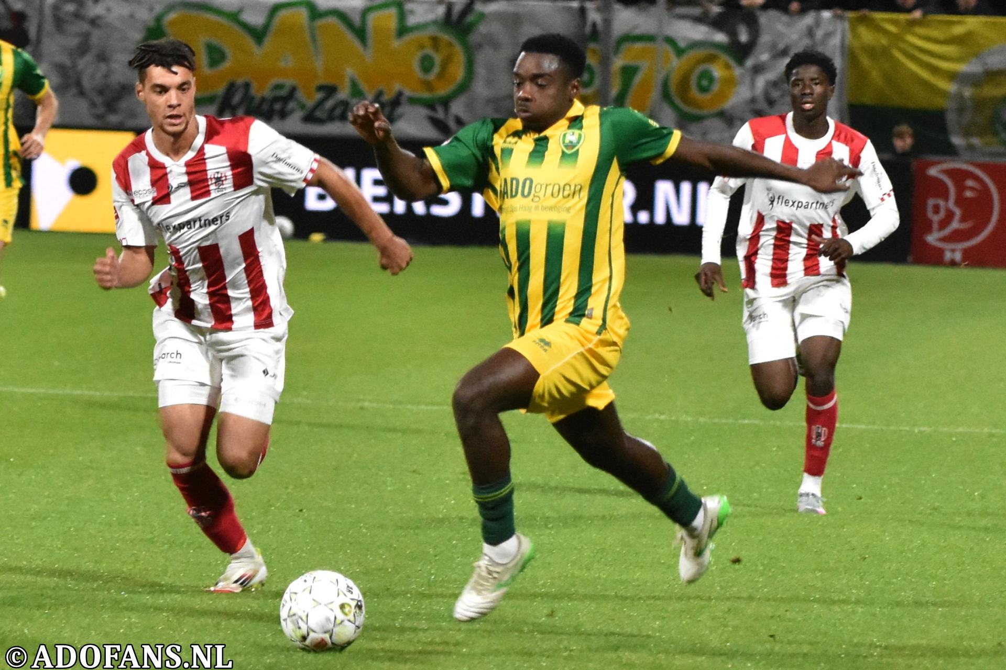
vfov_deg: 8.7
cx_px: 503
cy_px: 335
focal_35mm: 158
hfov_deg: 13.0
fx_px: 4401
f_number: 2.8
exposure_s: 1/500
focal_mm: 105
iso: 3200
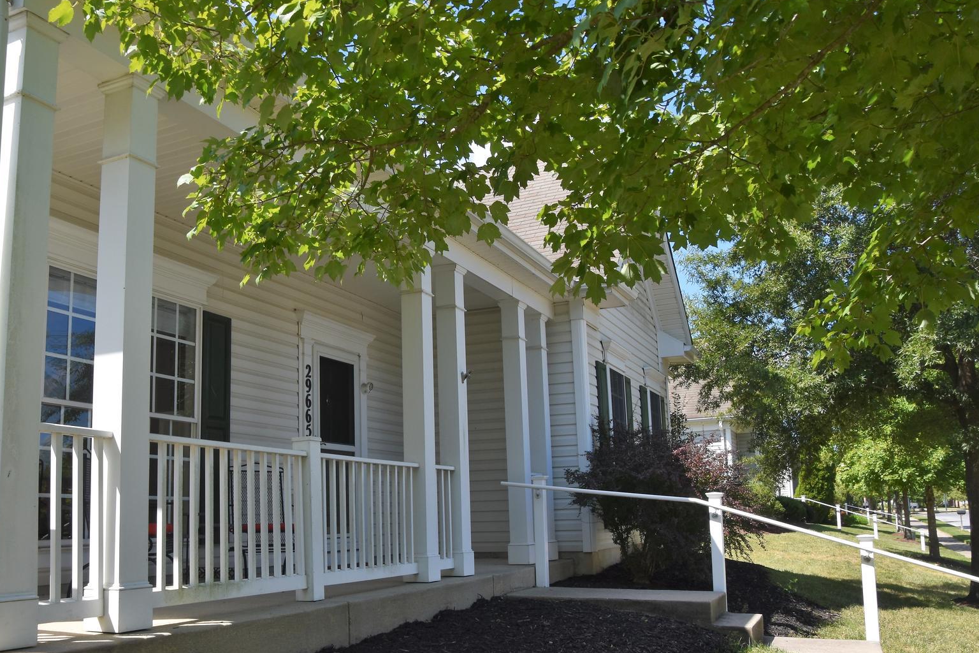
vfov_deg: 41.1
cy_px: 334
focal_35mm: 32
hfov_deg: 58.4
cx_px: 413
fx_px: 870
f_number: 8
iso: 200
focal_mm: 16
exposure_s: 1/250
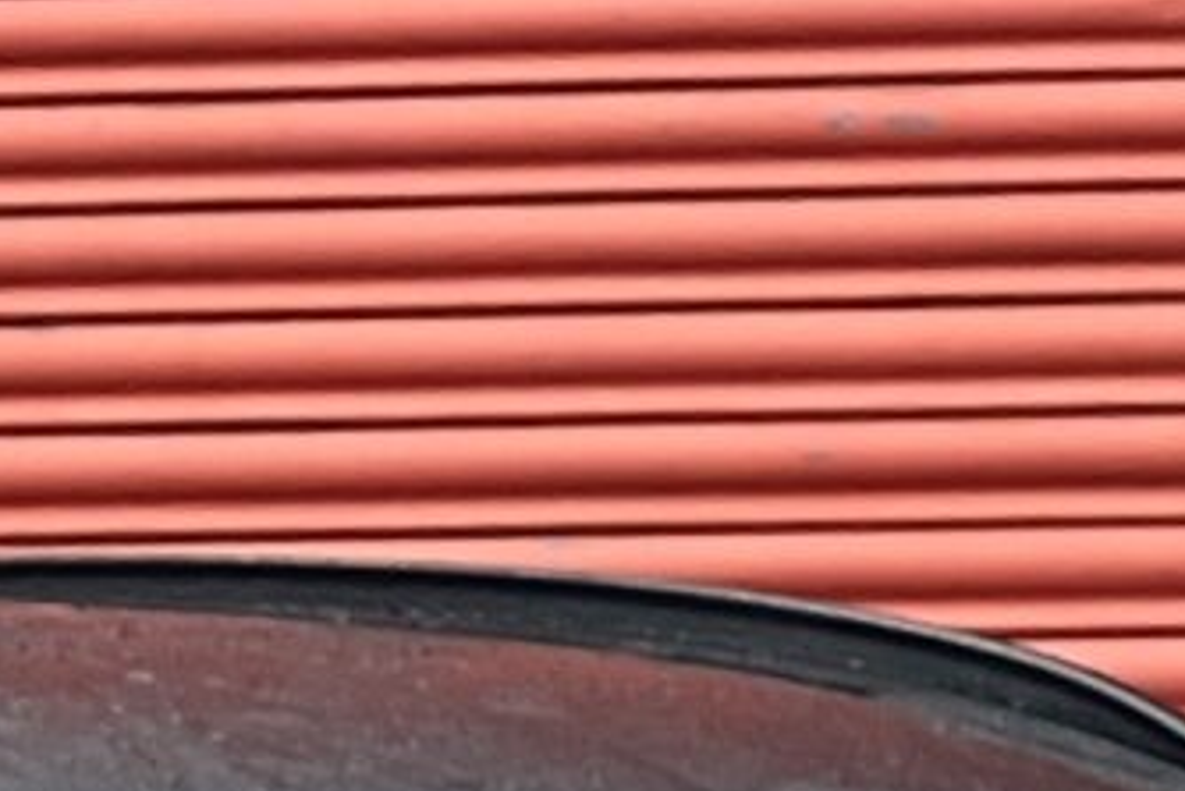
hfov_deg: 3.4
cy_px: 1383
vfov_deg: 2.2
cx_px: 639
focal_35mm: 614
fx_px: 20219
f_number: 2.8
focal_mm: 9
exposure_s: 1/99
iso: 64
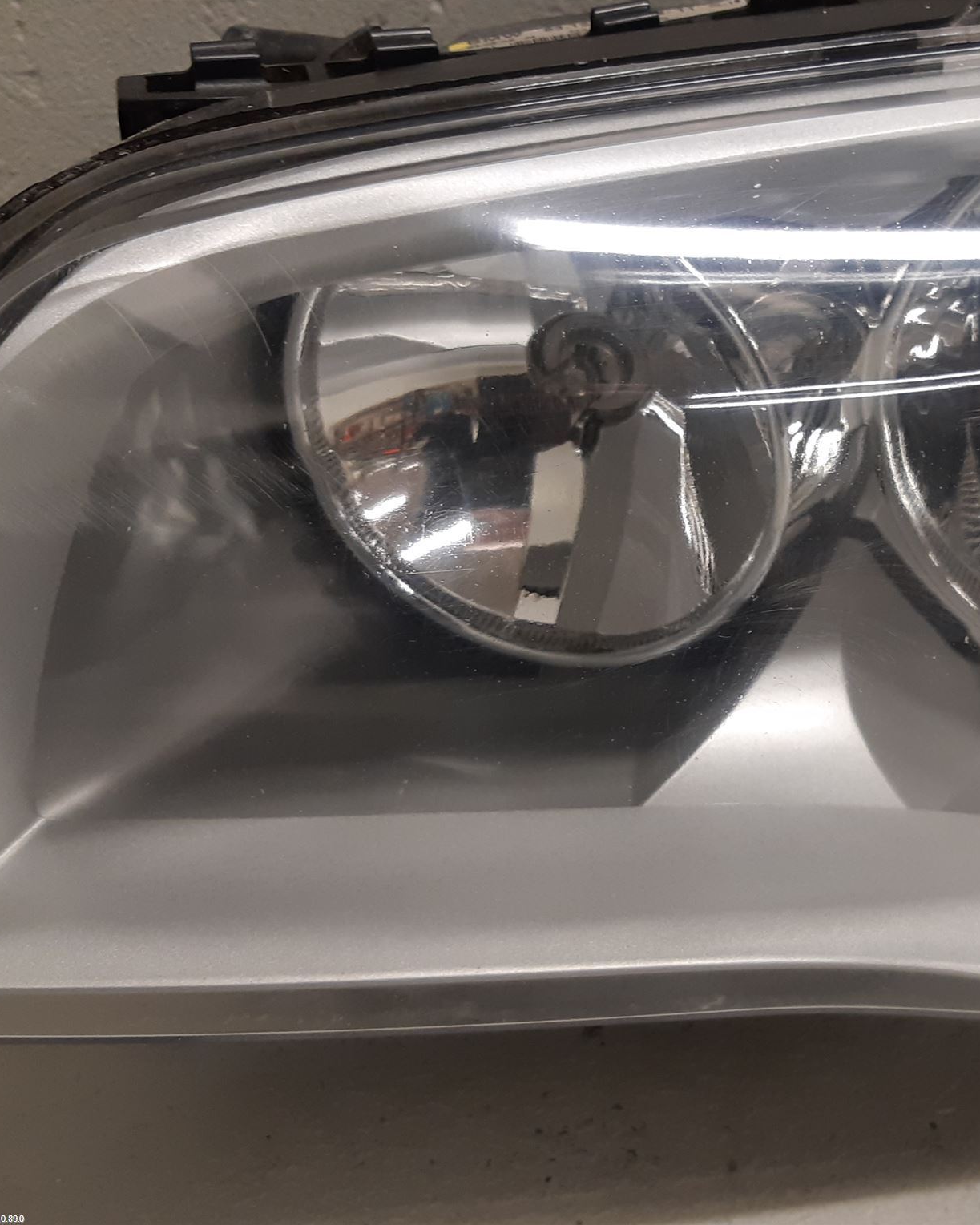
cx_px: 760
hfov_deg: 41.8
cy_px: 610
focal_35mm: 34
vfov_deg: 52.8
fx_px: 1233
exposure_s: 1/50
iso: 100
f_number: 1.7
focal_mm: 3.93
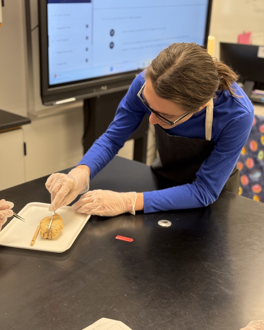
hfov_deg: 29.7
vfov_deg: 36.6
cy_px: 153
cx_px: 130
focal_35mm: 51
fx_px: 498
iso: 125
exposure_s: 1/60
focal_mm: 6.76
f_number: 1.78
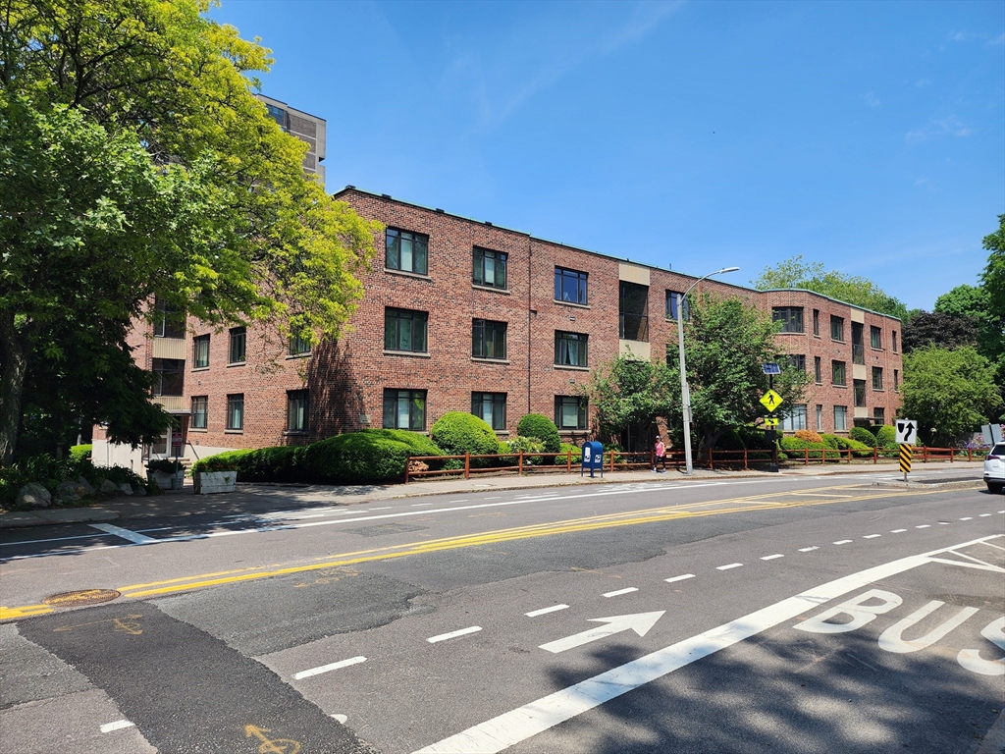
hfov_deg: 73.9
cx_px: 502
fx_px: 668
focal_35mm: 23
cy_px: 377
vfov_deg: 58.9
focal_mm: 6.4
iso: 12
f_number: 1.8
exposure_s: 1/984
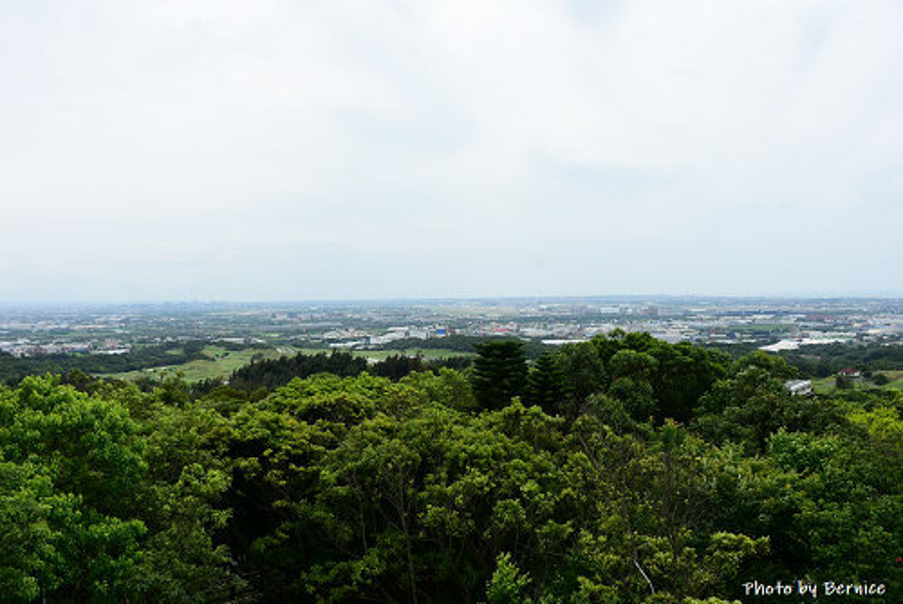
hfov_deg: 67.4
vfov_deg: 48.0
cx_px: 452
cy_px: 302
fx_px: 678
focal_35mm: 27
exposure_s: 1/400
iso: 100
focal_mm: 18
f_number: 7.1
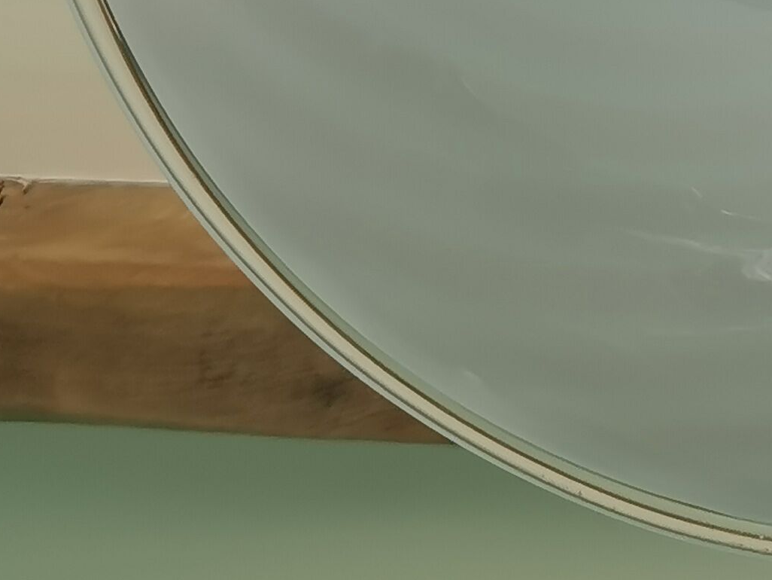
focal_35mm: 128
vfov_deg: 11.0
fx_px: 2855
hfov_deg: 14.9
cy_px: -395
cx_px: 918
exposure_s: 1/100
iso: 50
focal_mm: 5.58
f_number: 1.8
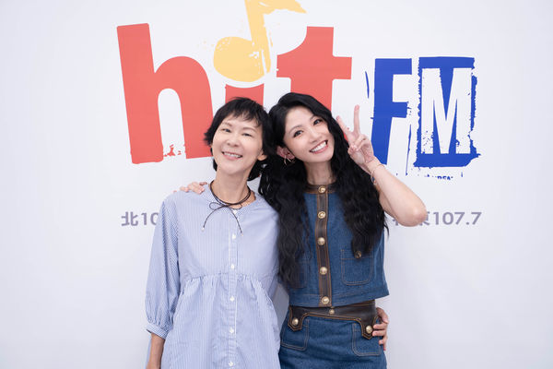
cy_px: 184
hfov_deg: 41.9
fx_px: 722
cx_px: 276
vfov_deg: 28.6
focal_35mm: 47
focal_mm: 47
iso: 200
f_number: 3.2
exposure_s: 1/161
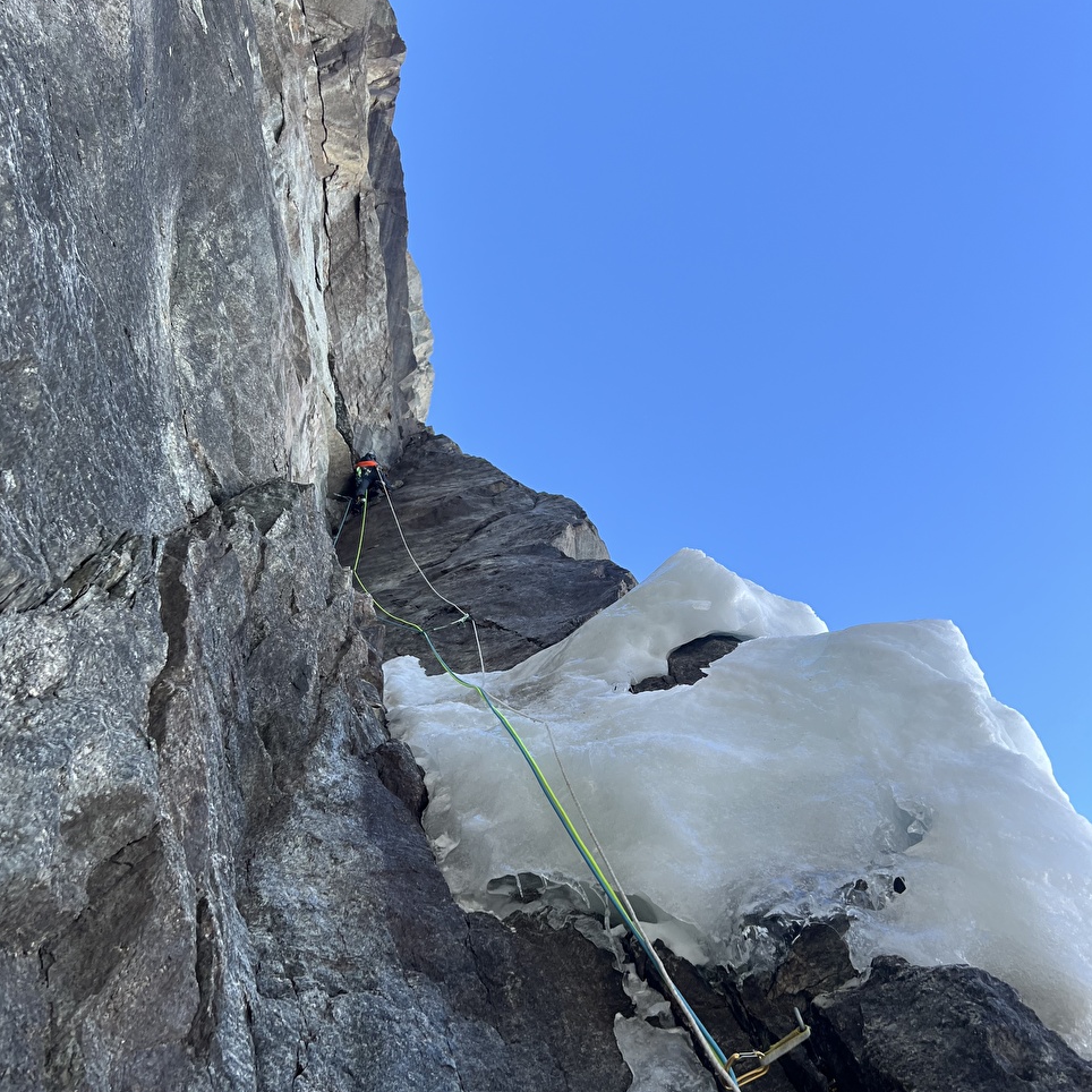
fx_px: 1106
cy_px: 540
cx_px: 543
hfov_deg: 52.5
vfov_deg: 52.5
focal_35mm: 31
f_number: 1.5
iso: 50
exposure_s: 1/700
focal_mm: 5.7
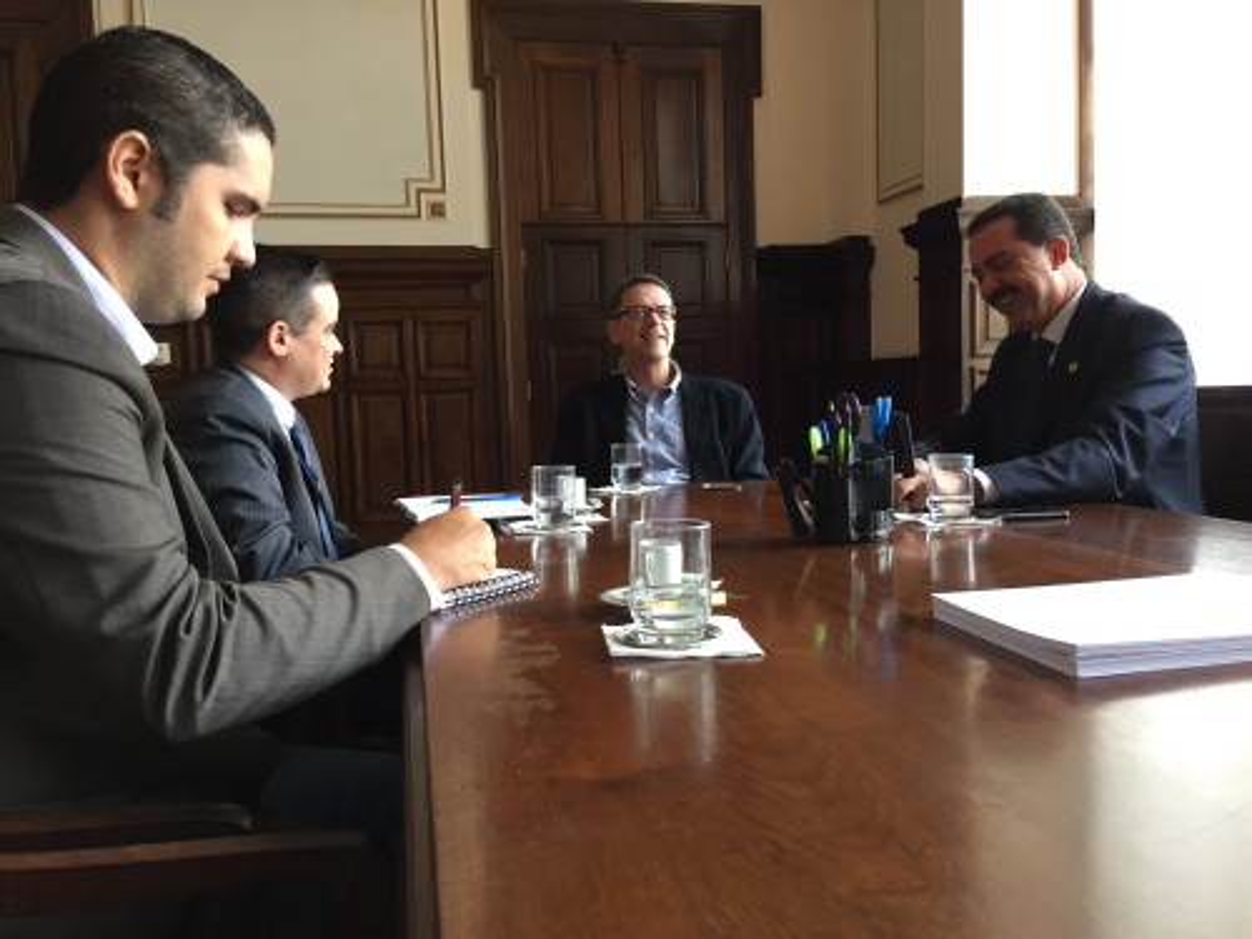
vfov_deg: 48.2
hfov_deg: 61.7
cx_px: 626
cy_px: 470
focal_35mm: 29
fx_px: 1049
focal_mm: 4.15
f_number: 2.2
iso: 64
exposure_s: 1/30
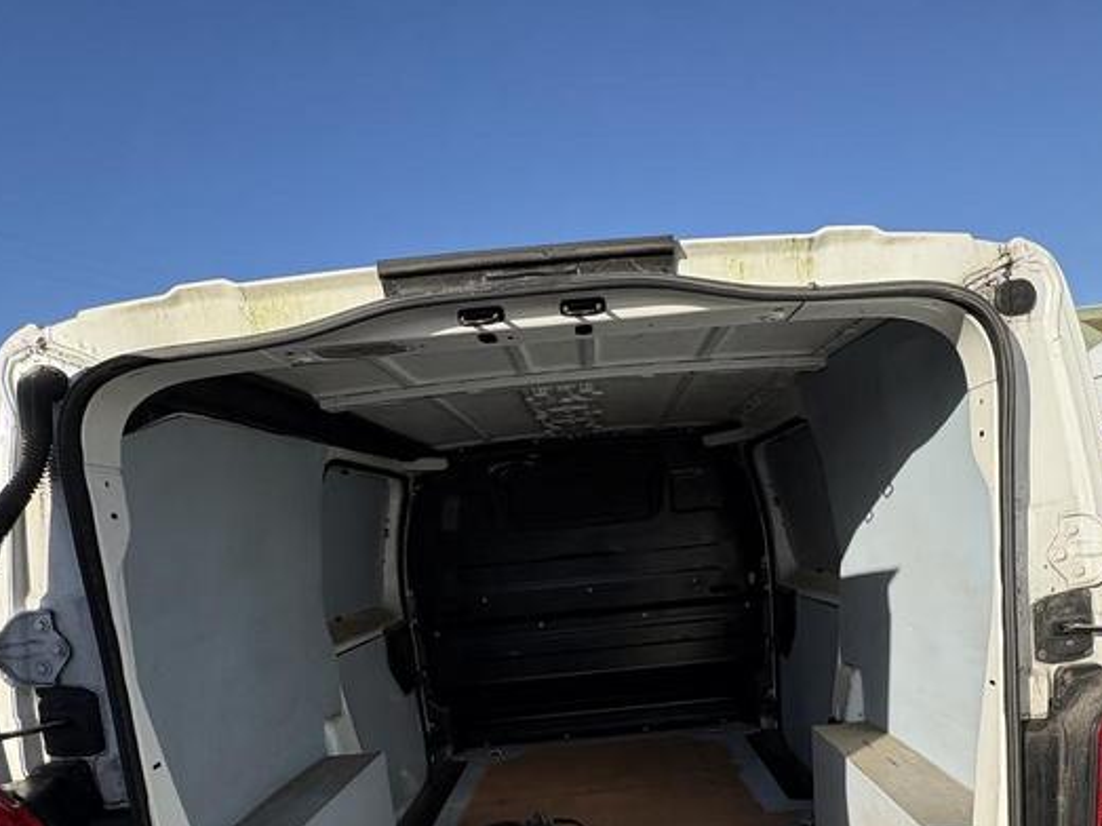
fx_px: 764
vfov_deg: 51.9
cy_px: 697
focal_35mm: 24
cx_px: 626
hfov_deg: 71.3
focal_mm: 2.22
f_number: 2.2
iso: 64
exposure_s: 1/1506
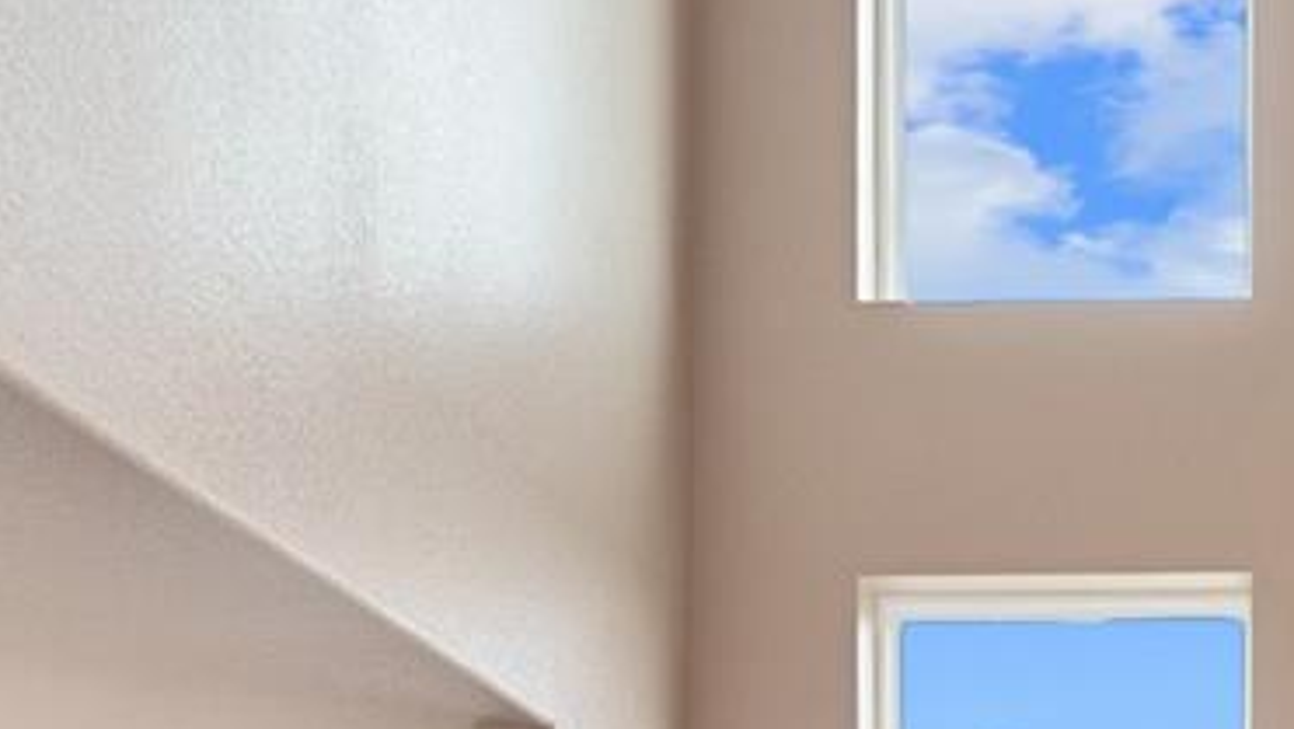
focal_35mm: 81
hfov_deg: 23.1
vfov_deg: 13.0
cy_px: 1453
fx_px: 2780
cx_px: 1699
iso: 800
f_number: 8
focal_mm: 14
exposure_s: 1/13
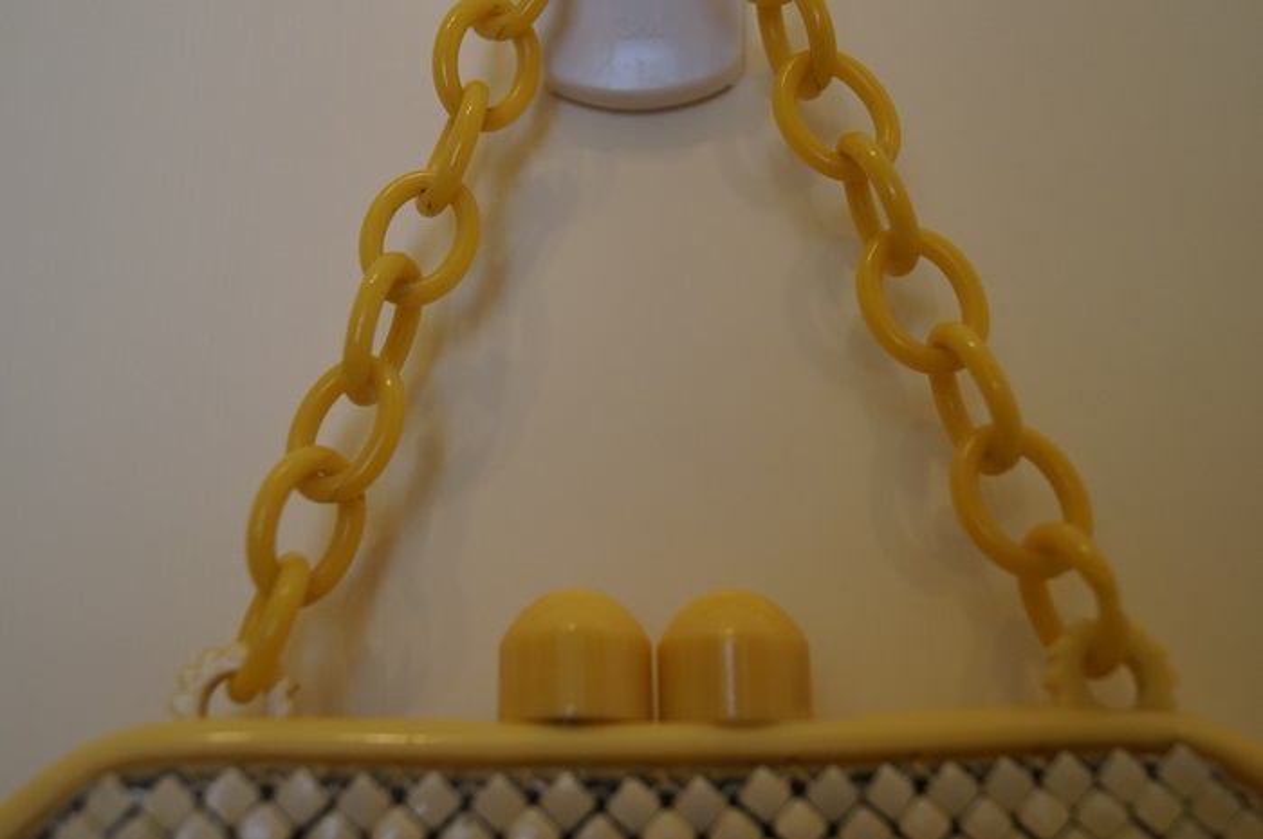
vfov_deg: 29.8
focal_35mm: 45
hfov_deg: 43.6
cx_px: 632
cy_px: 420
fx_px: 1577
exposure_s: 1/160
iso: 500
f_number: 4.5
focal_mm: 30
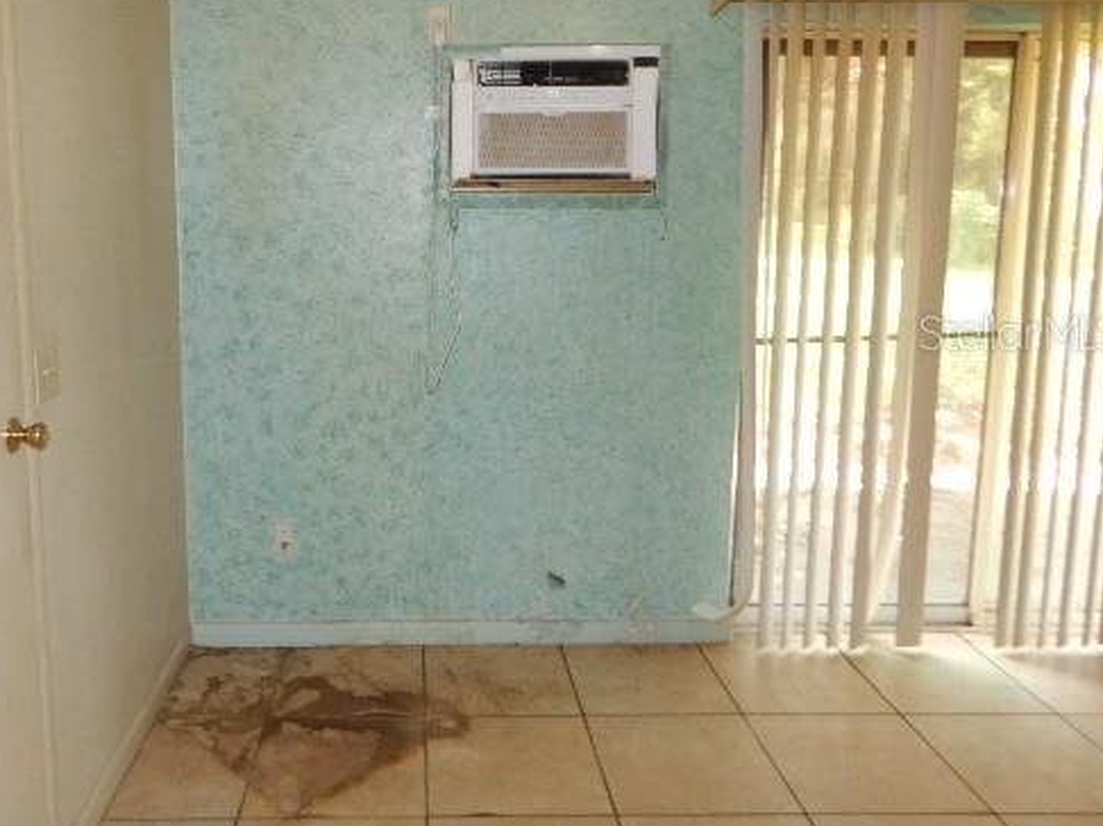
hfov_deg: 60.8
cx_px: 406
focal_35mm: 29
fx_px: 924
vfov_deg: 47.9
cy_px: 331
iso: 200
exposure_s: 1/30
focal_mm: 4
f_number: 3
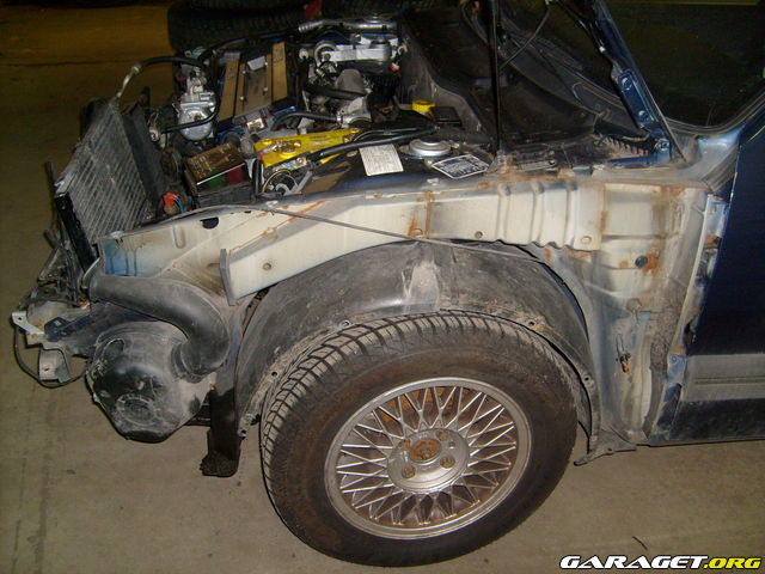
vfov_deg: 40.7
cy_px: 287
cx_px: 382
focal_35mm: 35
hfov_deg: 52.6
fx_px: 773
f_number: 2.8
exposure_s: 1/45
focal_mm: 5.8
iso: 100
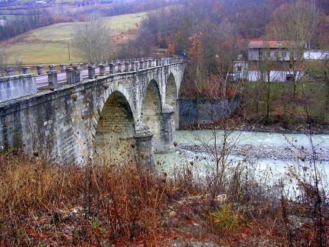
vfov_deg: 37.7
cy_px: 124
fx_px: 361
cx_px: 164
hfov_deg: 49.0
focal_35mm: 38
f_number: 2.8
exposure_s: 1/42.9
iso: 50
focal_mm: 5.8
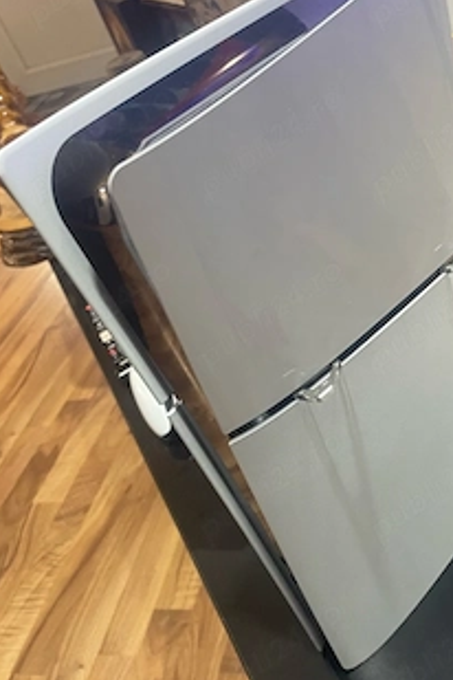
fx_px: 661
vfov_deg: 54.4
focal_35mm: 35
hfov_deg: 37.3
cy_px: 341
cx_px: 314
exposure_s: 1/50
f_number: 1.6
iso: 320
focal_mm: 4.2
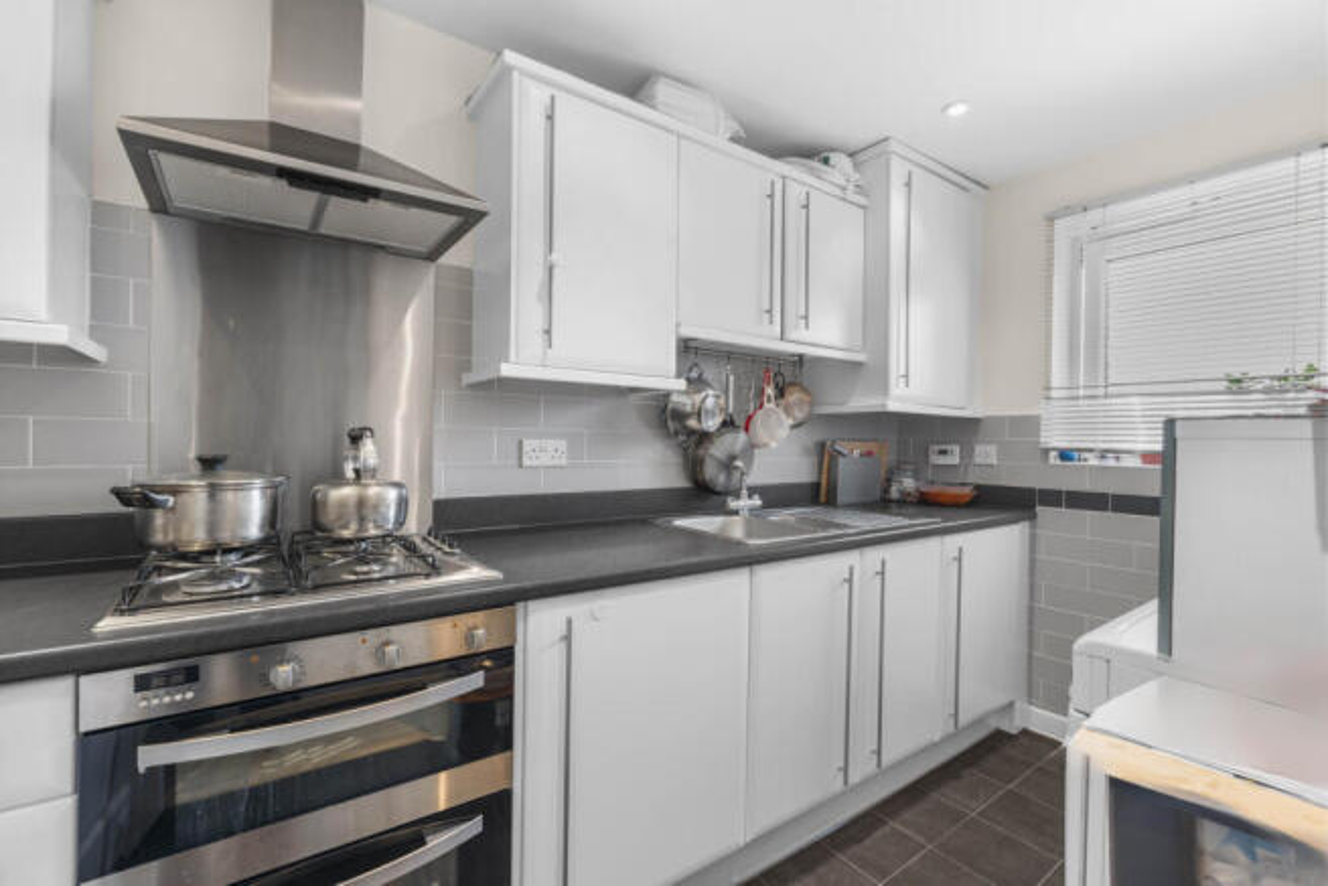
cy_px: 443
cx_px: 664
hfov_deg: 96.7
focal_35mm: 16
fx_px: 590
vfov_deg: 73.8
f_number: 8
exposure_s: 3.2
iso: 320
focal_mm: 16
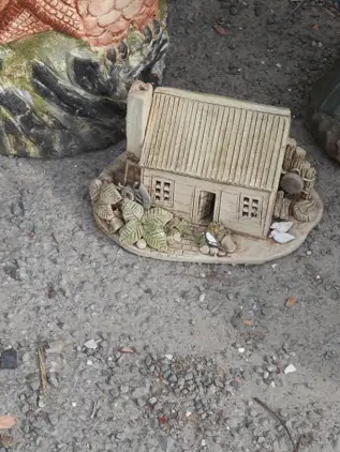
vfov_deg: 19.6
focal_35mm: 97
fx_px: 1269
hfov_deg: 15.3
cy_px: -12
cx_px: 185
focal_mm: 20
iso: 200
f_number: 6.3
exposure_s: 1/200
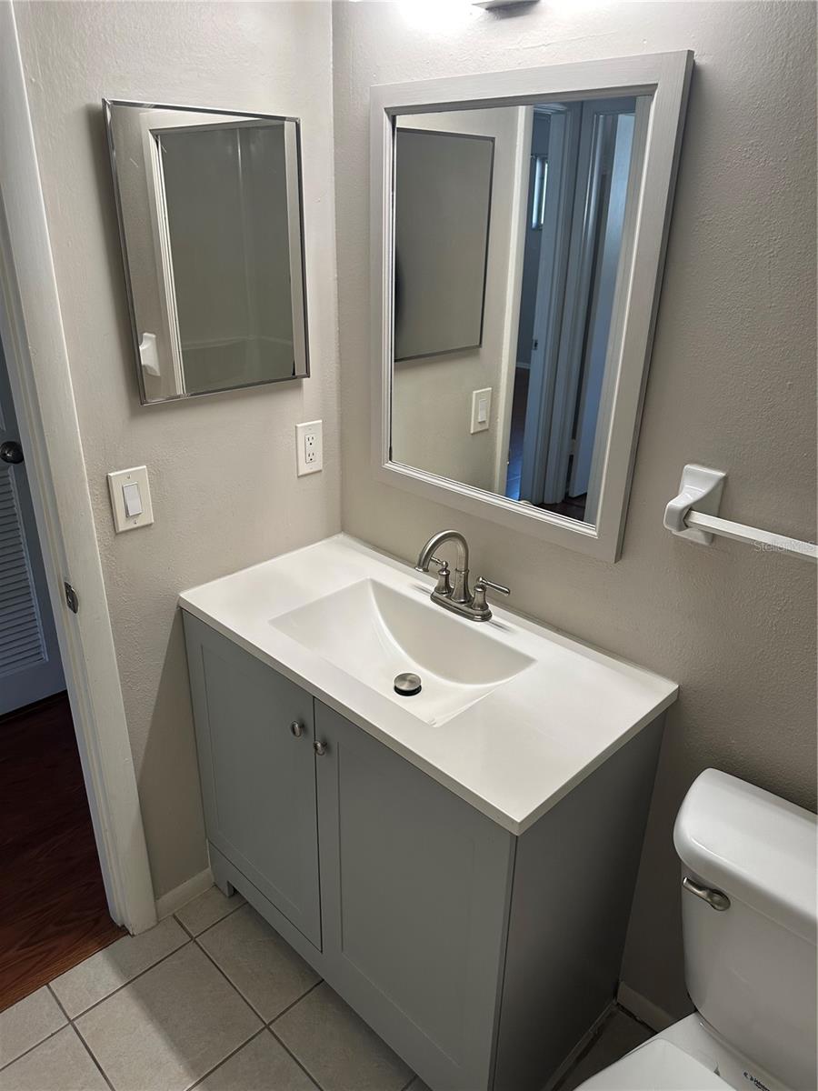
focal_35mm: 24
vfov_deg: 71.6
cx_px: 409
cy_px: 546
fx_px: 756
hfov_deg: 56.8
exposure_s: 1/120
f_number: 1.78
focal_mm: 6.86
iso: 125
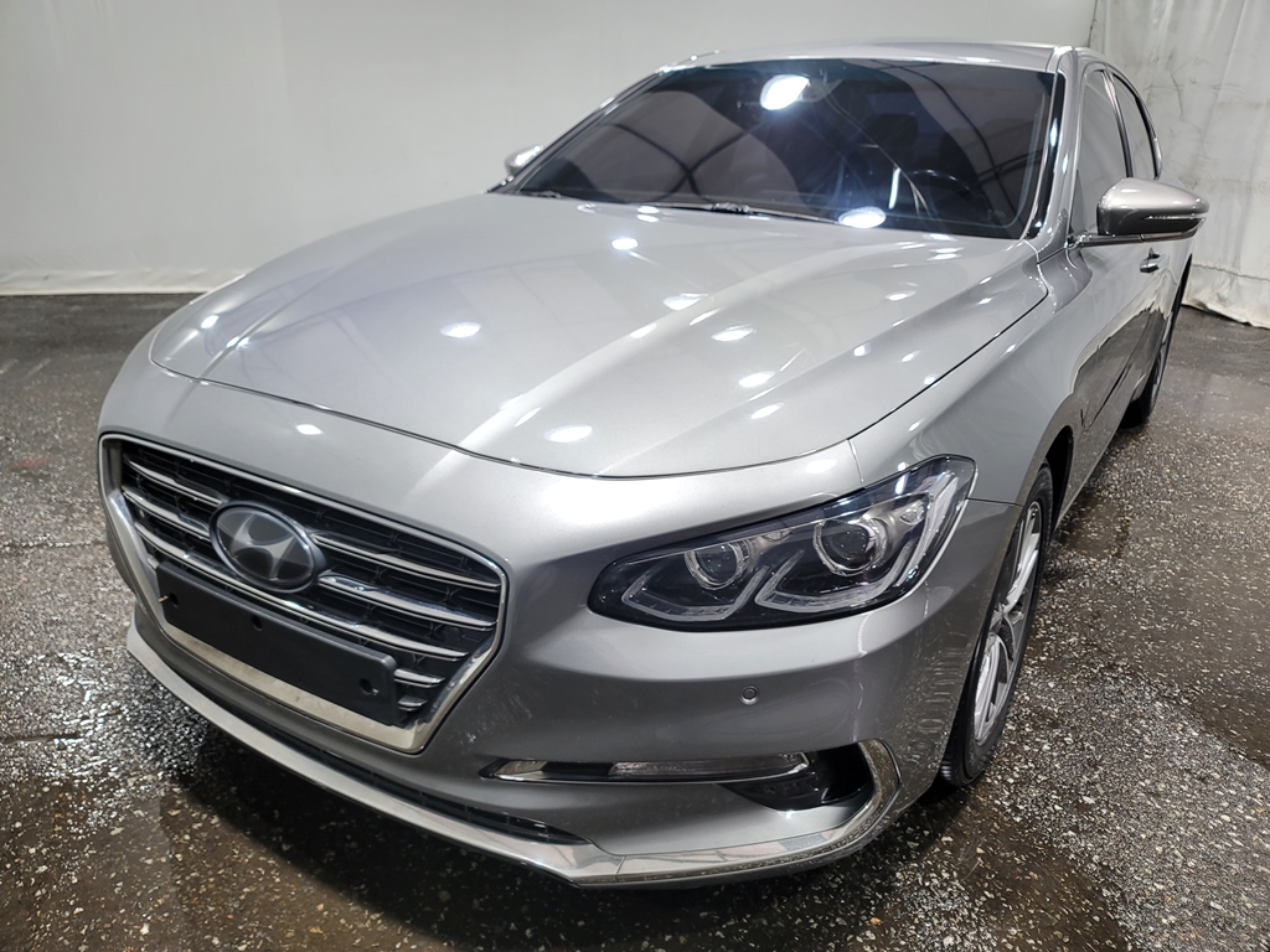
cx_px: 635
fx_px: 917
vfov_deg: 54.9
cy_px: 476
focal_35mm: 25
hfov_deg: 69.4
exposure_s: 1/120
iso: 64
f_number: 1.8
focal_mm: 7
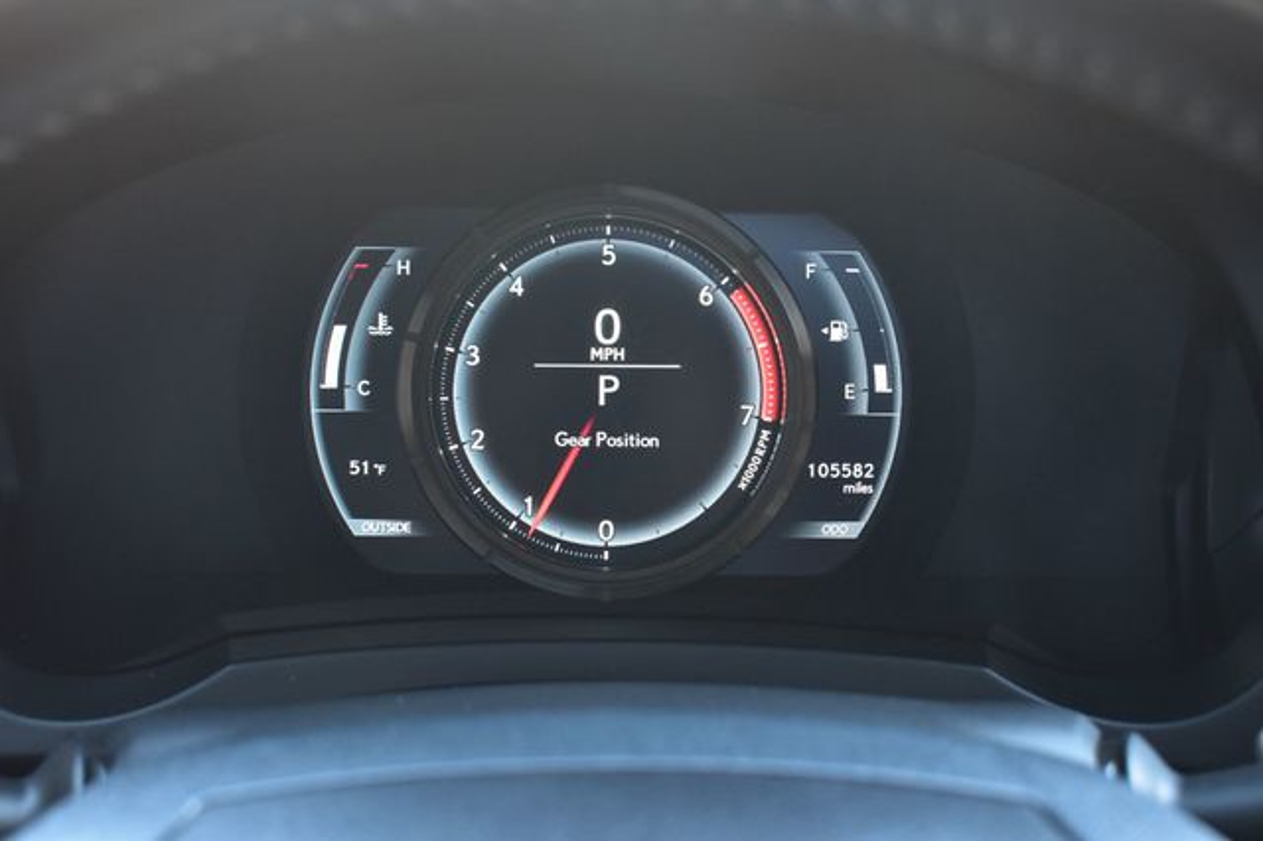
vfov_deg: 28.9
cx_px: 632
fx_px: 1630
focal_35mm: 46
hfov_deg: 42.3
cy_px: 420
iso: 1100
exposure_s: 1/15
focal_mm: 31
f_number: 6.3
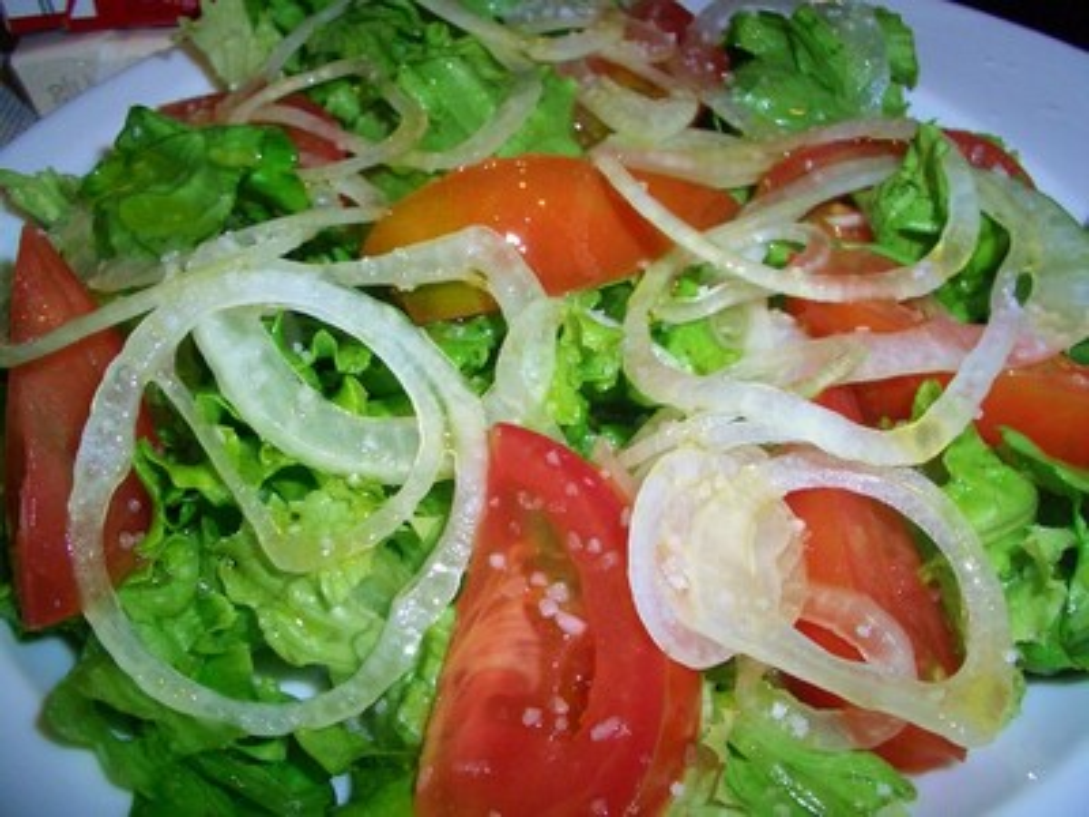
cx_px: 544
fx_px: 1101
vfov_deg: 40.7
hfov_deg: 52.6
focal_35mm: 35
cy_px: 408
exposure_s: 1/60
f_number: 4.3
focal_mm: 5.8
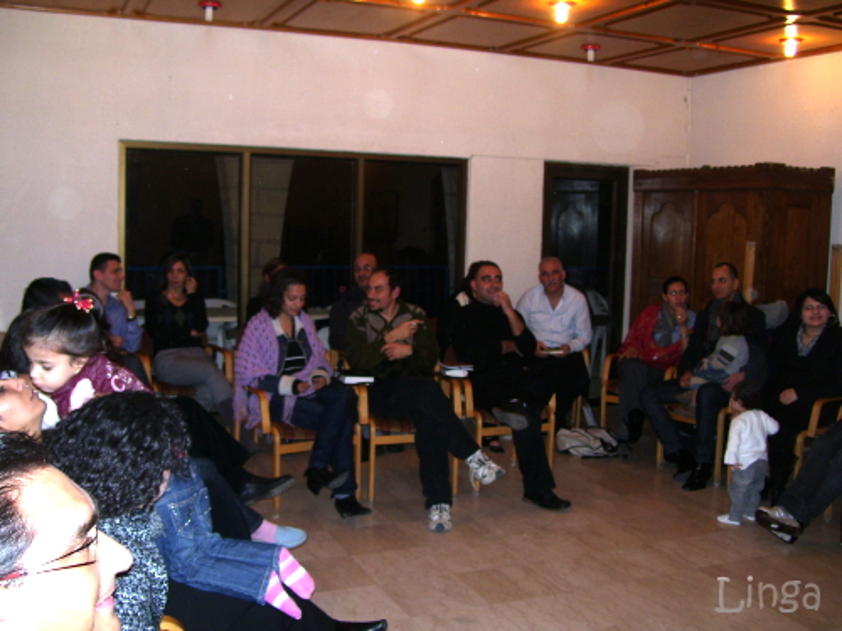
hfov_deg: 50.1
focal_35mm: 37
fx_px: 900
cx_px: 421
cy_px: 316
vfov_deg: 38.7
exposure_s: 1/90
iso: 80
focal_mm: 6
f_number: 2.7
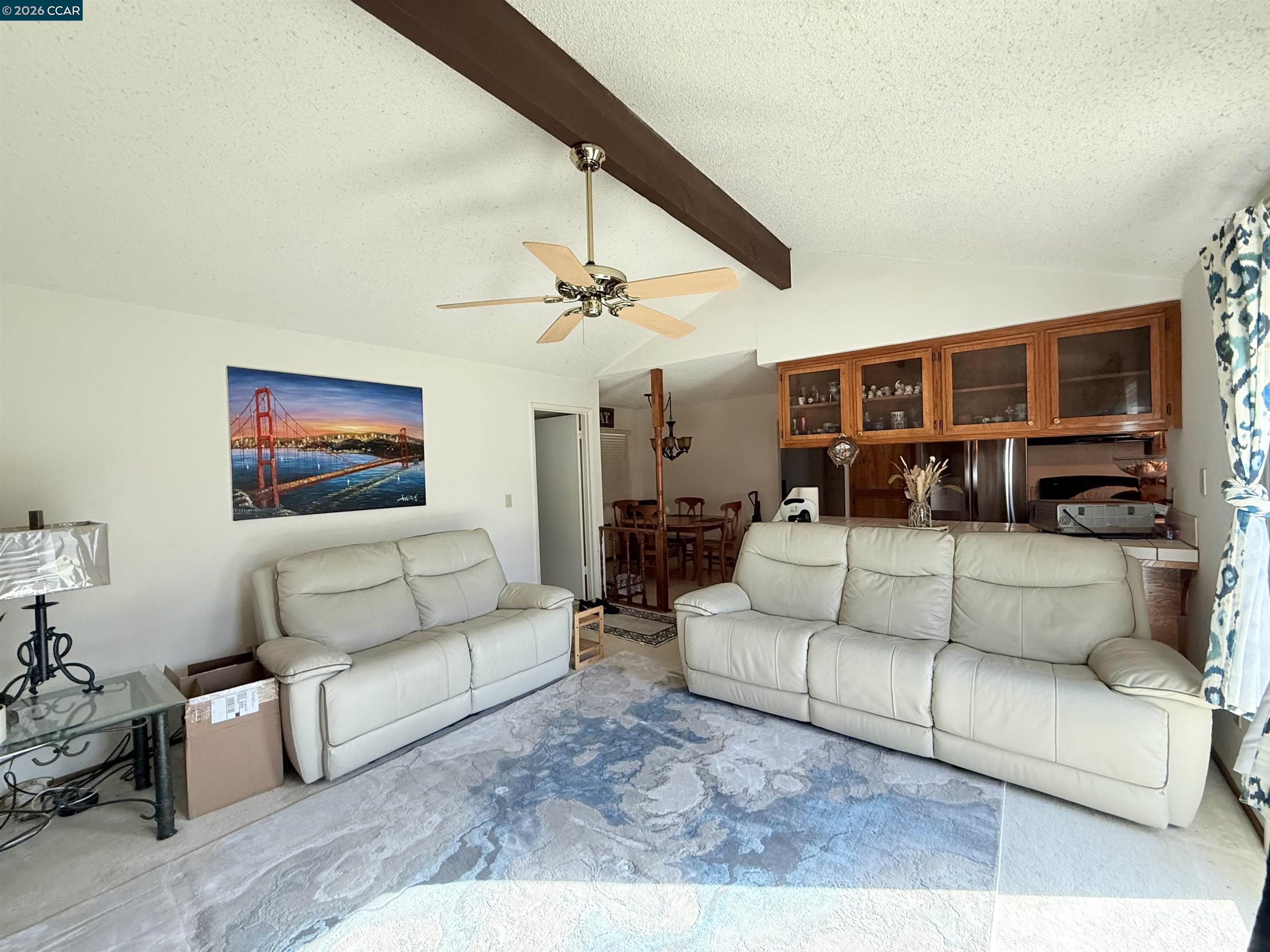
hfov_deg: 102.1
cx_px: 635
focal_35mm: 14
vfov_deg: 85.7
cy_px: 476
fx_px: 514
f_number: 2.2
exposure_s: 1/99
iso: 250
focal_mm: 2.22
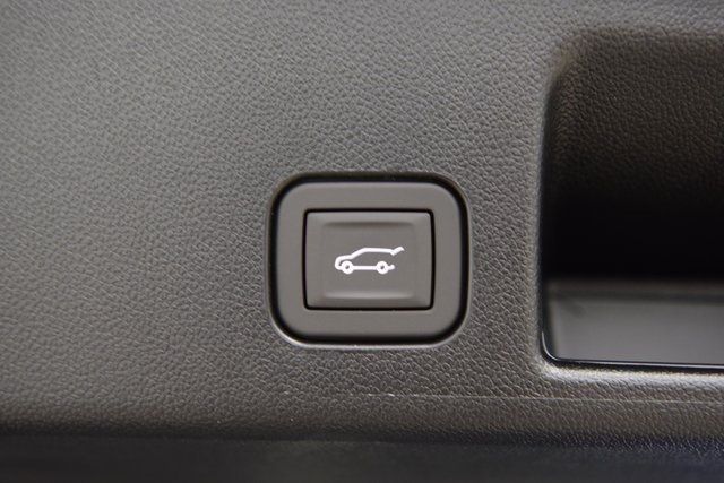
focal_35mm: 57
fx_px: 1147
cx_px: 362
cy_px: 242
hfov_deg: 35.0
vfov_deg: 23.8
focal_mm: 38
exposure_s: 1/25
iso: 1600
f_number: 2.8
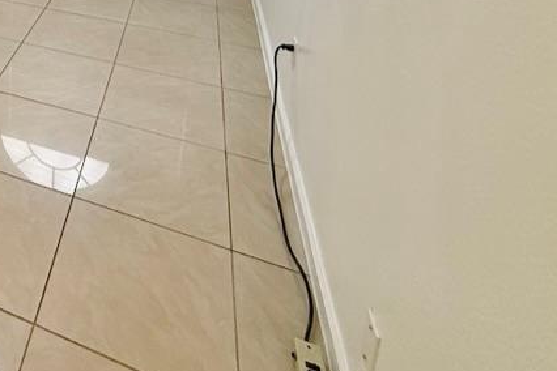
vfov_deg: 29.7
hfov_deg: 42.4
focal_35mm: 35
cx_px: -60
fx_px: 541
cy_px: -121
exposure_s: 1/120
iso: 160
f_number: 2.2
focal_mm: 2.22
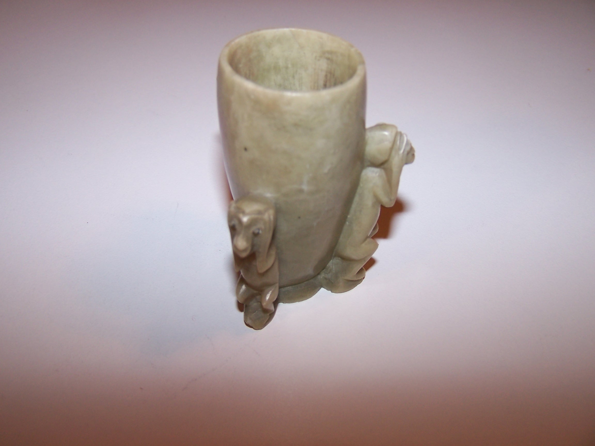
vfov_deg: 37.7
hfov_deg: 49.0
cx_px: 298
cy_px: 223
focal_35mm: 38
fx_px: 653
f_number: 2.8
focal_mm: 6.3
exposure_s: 1/60
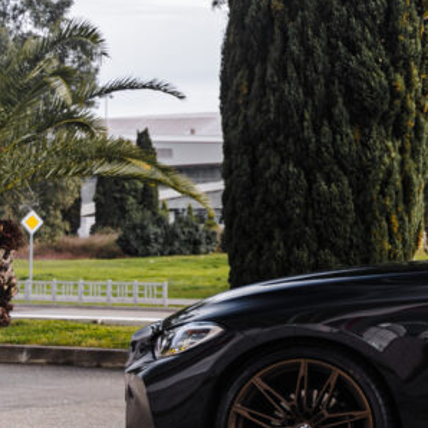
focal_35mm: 108
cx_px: 710
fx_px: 1511
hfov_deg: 14.6
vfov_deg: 16.1
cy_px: 154
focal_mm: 37
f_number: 2.8
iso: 100
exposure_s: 1/320
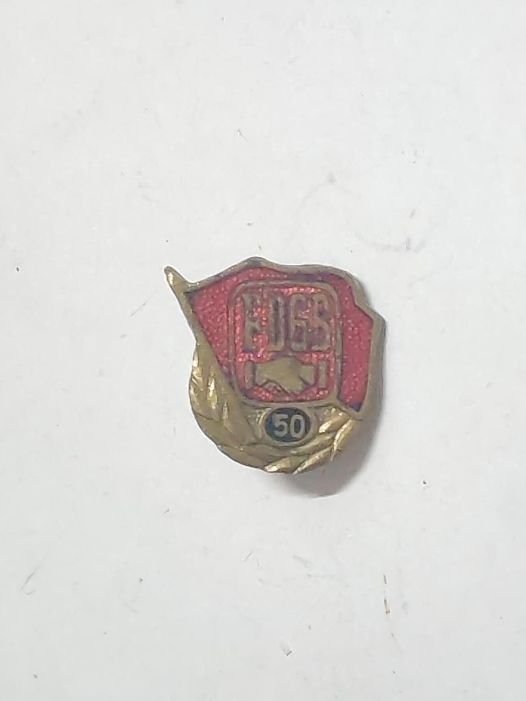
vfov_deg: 18.9
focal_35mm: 104
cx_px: 263
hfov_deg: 14.2
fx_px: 2107
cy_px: 350
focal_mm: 5.52
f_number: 1.95
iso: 1600
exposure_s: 1/33
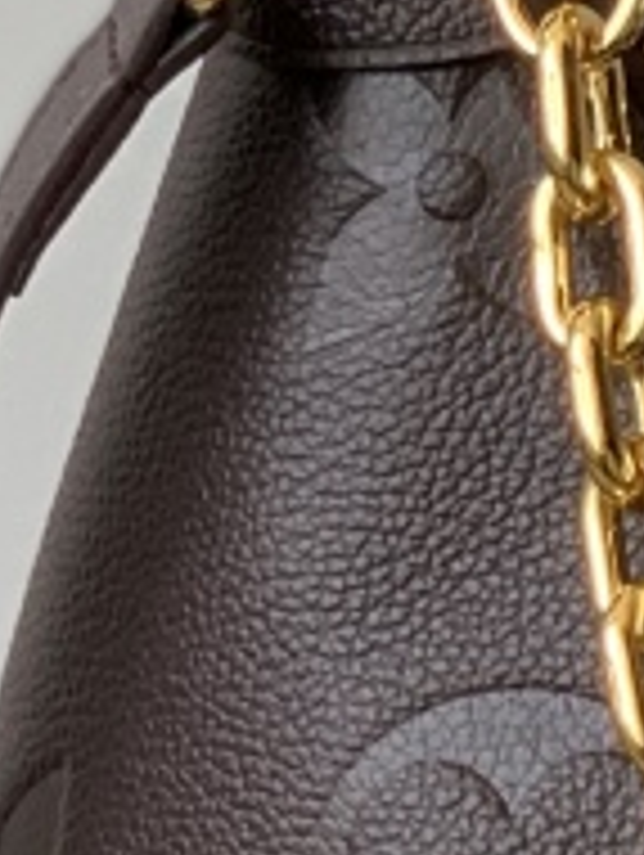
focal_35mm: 394
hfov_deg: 3.7
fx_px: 9752
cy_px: 1444
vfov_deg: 5.0
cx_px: 1689
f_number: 2.4
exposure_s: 1/122
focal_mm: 6
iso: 40
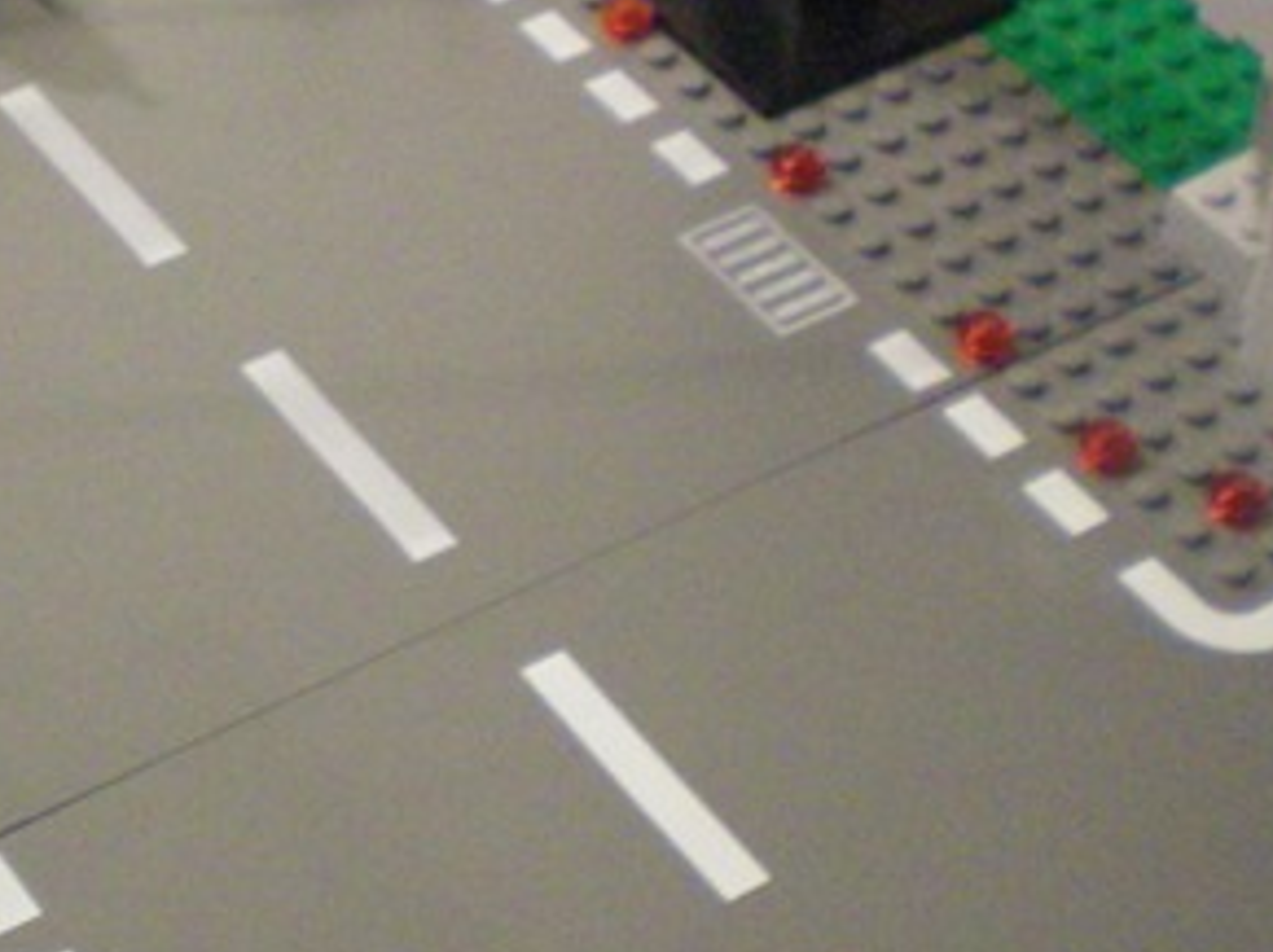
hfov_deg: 18.6
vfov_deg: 13.9
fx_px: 3858
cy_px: 48
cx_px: 298
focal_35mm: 105
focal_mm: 6.3
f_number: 3.1
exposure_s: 1/13
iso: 400
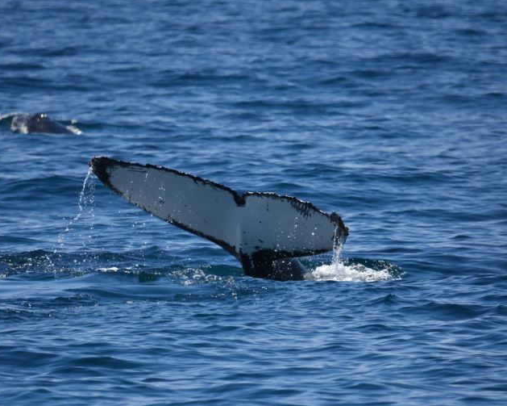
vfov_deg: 2.2
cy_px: 199
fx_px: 10742
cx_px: 275
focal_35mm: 716
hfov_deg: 2.7
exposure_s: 1/8000
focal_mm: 600
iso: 1000
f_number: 6.3
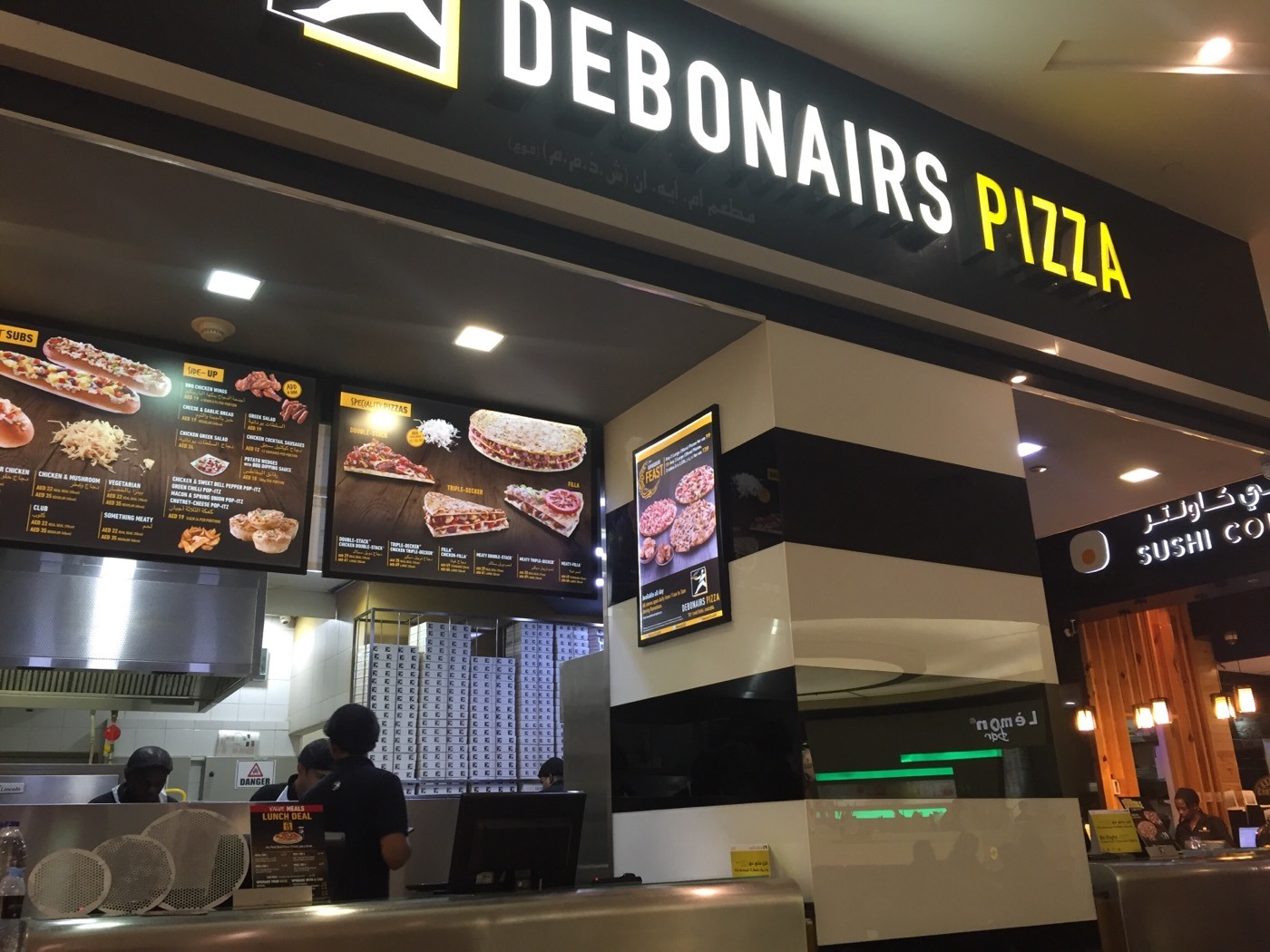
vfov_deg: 48.2
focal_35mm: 29
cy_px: 476
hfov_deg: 61.7
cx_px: 635
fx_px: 1064
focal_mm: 4.15
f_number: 2.2
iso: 125
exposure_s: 1/33
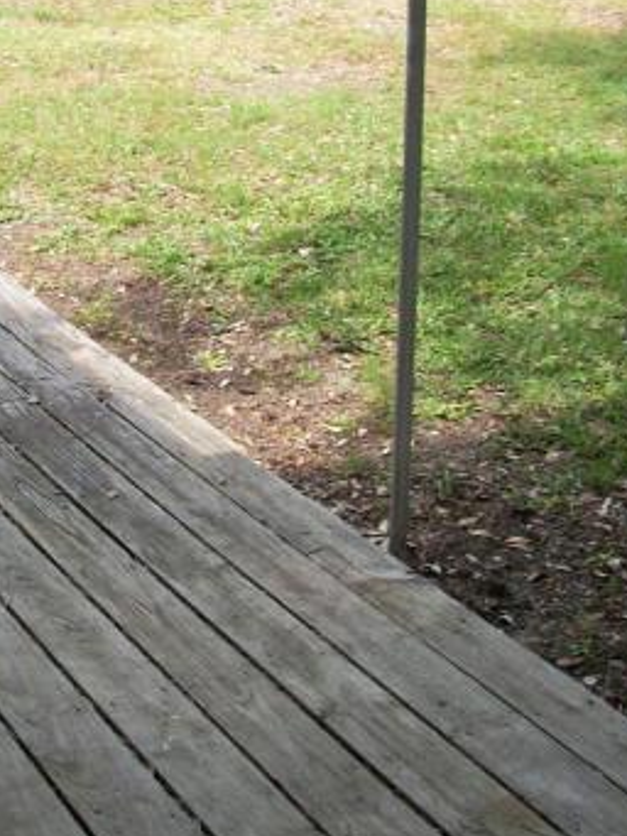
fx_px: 1738
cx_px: -44
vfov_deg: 26.1
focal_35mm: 72
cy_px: 66
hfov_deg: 19.7
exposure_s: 1/50
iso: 80
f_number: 8.8
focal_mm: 5.7
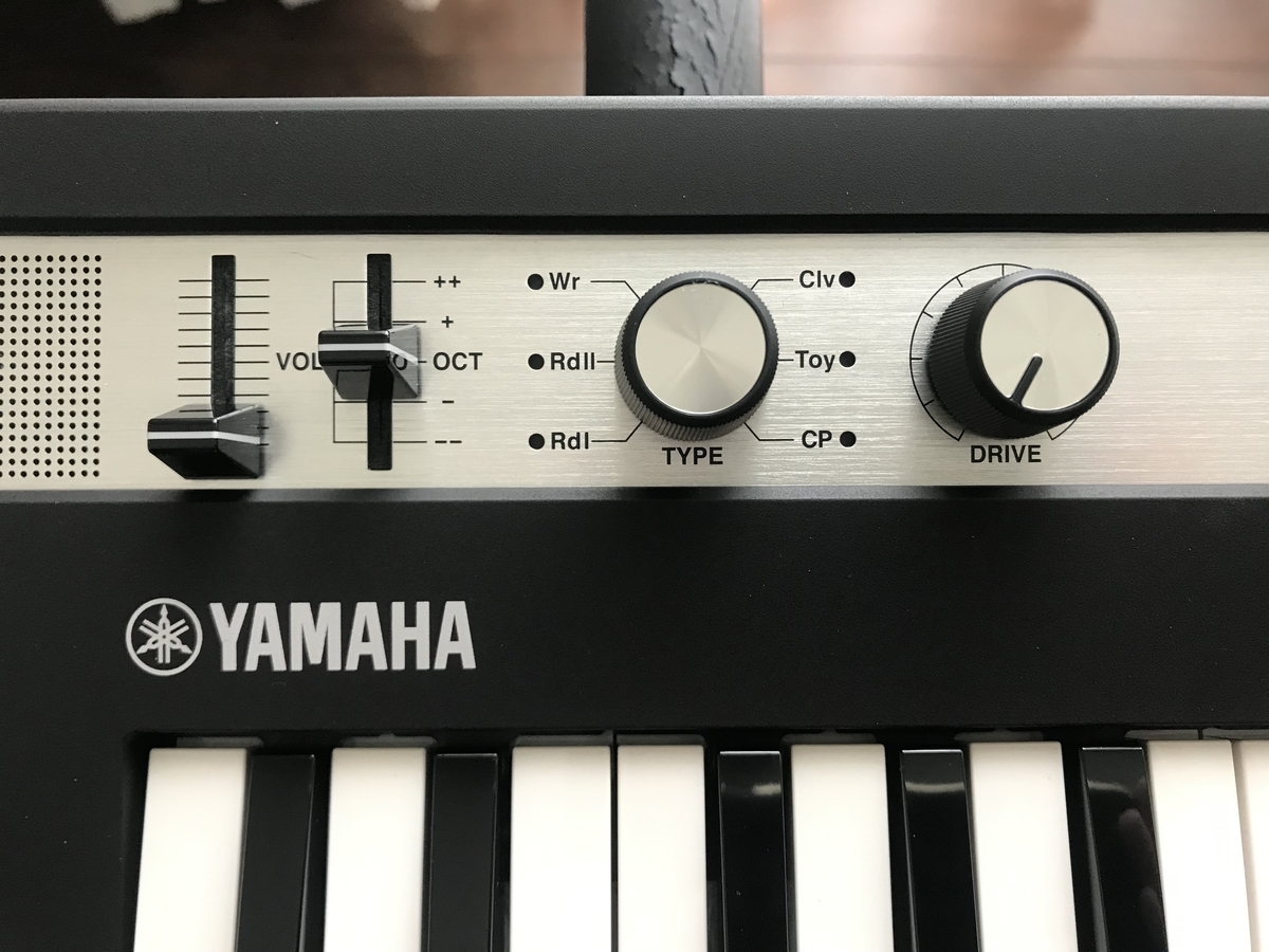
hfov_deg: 63.4
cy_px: 476
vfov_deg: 49.7
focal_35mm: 28
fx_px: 1026
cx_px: 634
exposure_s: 1/17
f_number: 1.8
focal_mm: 3.99
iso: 40
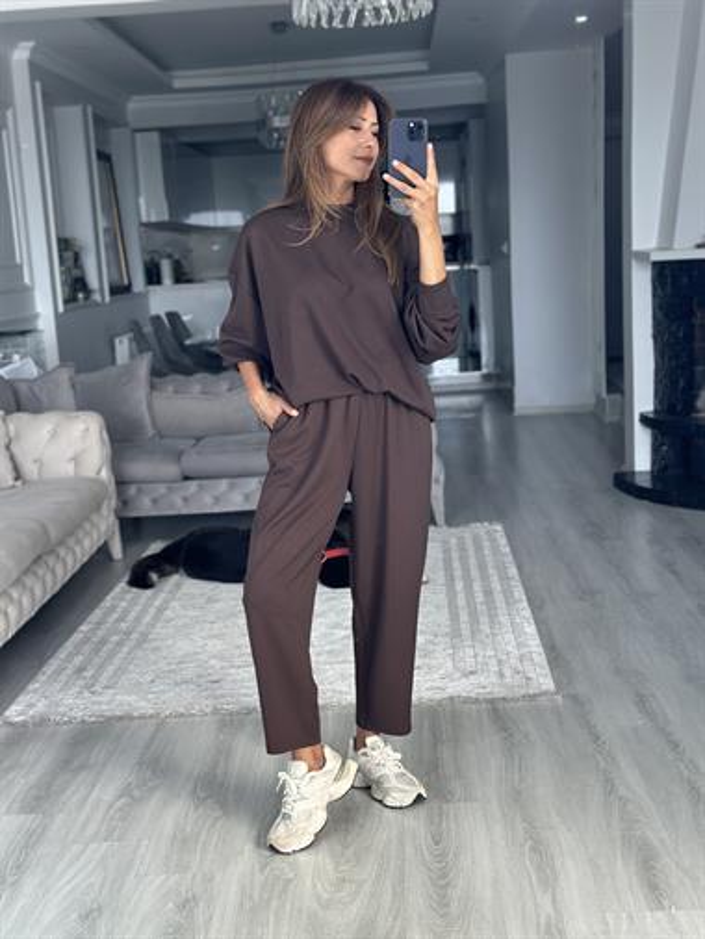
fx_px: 1302
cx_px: 352
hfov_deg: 30.3
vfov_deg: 39.6
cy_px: 470
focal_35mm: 48
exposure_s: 1/172
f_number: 1.78
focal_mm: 6.86
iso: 100
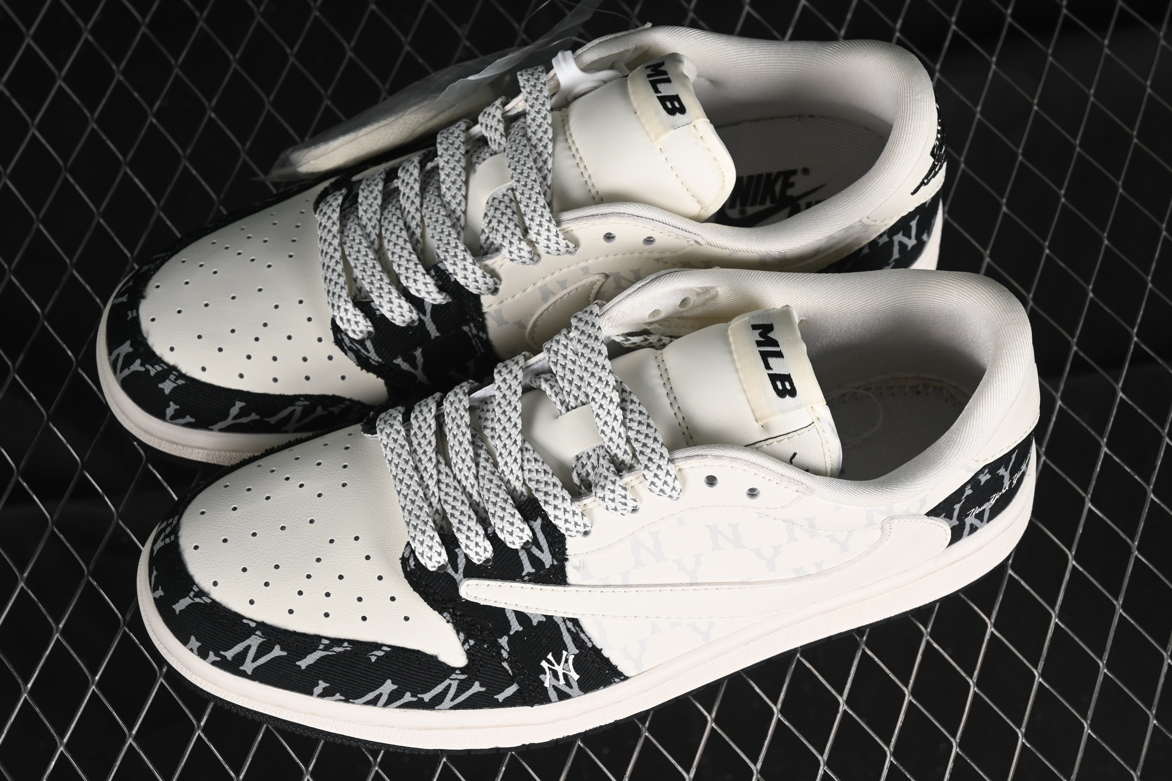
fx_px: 2441
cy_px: 390
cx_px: 586
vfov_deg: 18.2
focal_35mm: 75
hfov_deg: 27.0
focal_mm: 50
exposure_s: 1/80
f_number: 7.1
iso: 160
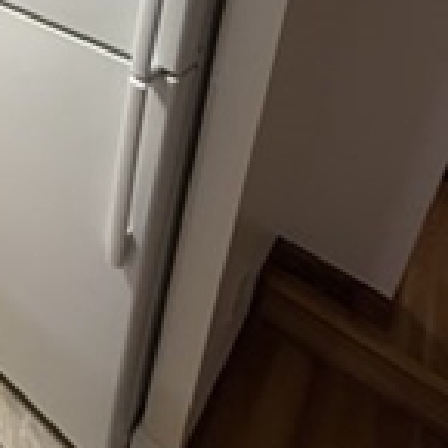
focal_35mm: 34
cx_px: 77
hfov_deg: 45.5
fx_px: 498
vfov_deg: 40.1
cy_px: -36
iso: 250
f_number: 2.2
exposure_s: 1/60
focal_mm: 2.22
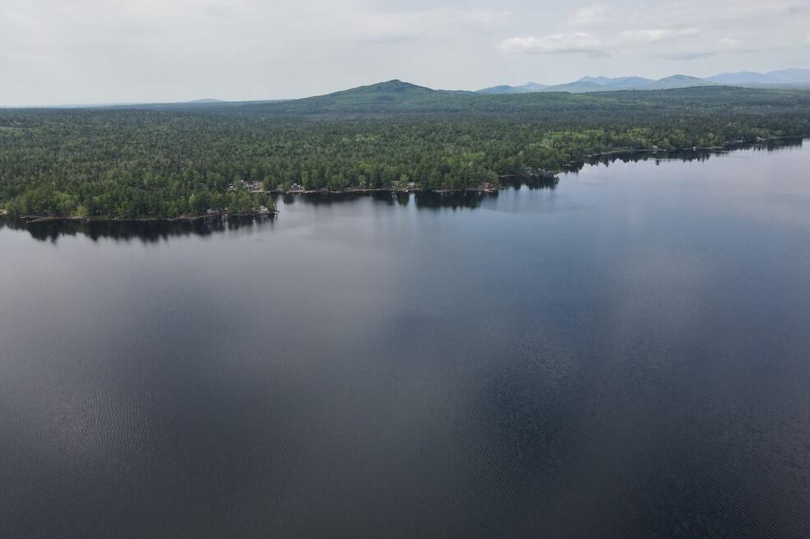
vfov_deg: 49.4
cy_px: 233
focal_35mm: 26
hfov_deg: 69.4
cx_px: 414
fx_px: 585
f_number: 2.8
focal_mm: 4.5
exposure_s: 1/640
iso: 100
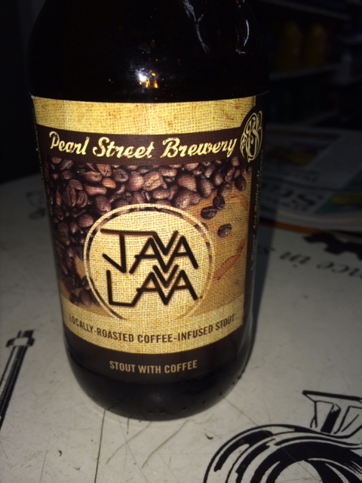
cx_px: 181
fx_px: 418
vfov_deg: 60.0
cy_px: 242
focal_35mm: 30
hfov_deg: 46.8
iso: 32
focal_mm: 4.12
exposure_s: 1/221
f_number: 2.2
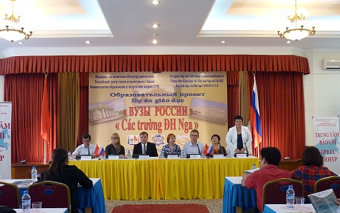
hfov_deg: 54.0
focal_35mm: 36
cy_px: 116
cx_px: 168
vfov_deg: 35.3
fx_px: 334
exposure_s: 1/30
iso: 200
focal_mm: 5.5
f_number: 2.8
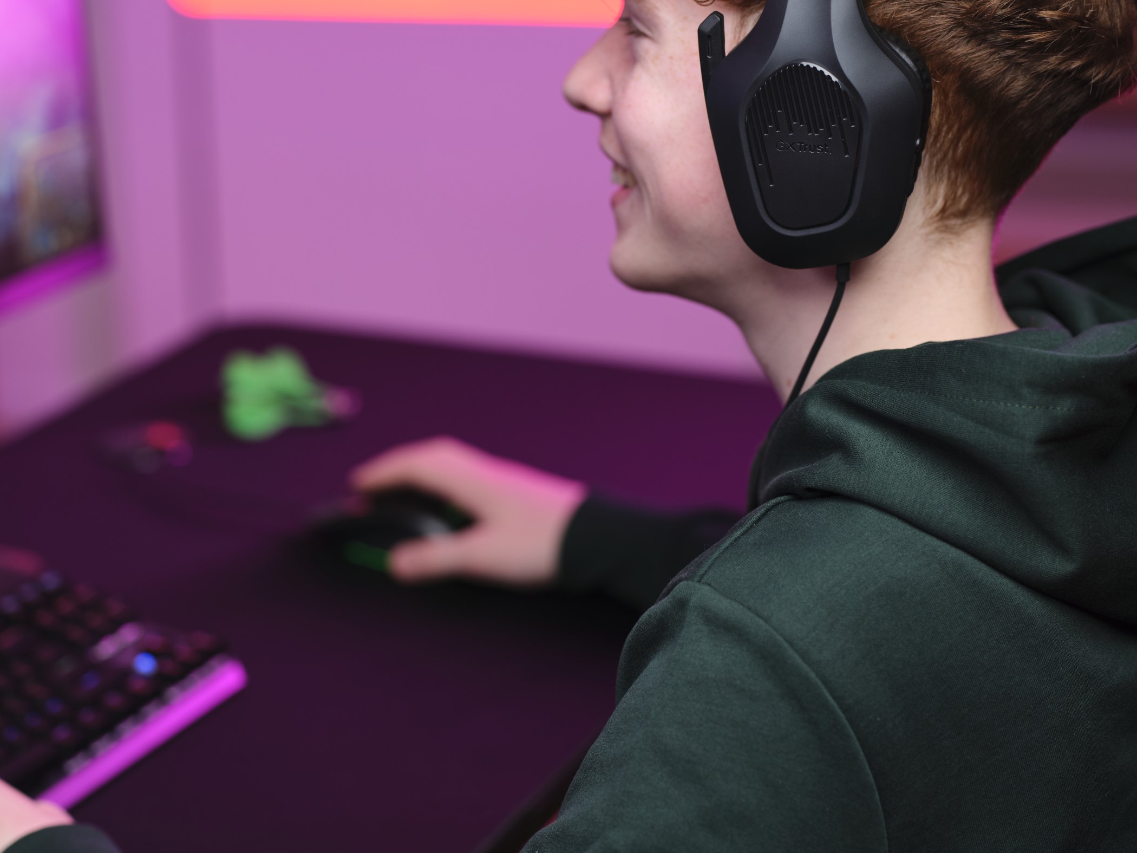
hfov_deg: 21.8
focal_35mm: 90
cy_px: 307
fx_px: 2956
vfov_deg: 16.4
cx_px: 474
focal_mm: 80
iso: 500
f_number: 2.8
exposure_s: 1/80
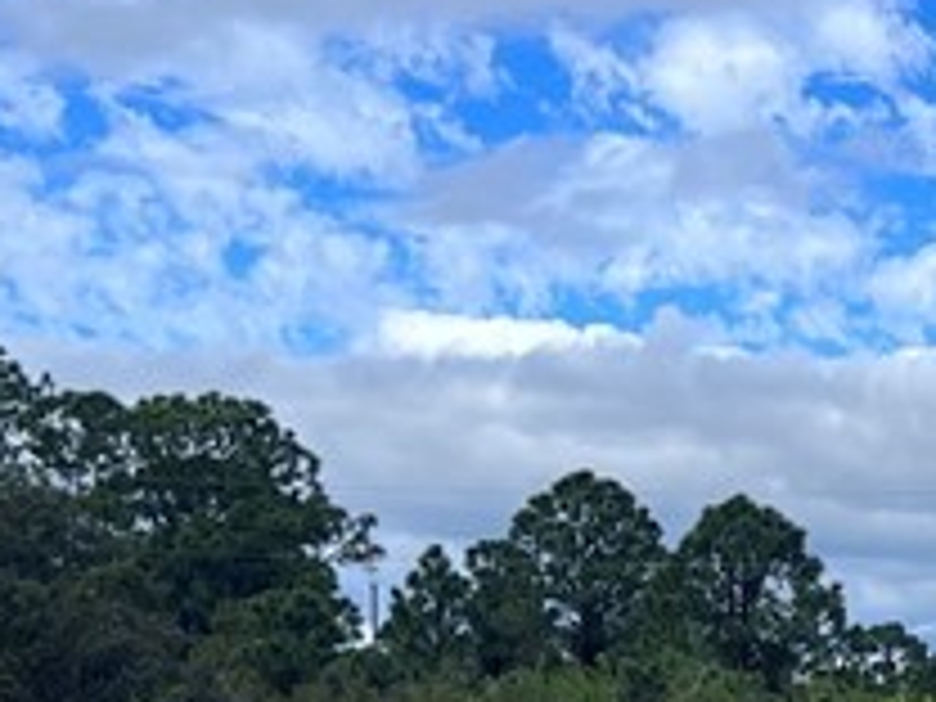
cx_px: 1458
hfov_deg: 14.3
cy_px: 796
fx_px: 3461
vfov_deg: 11.4
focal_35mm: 128
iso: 50
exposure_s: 1/5319
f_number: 1.5
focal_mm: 5.7
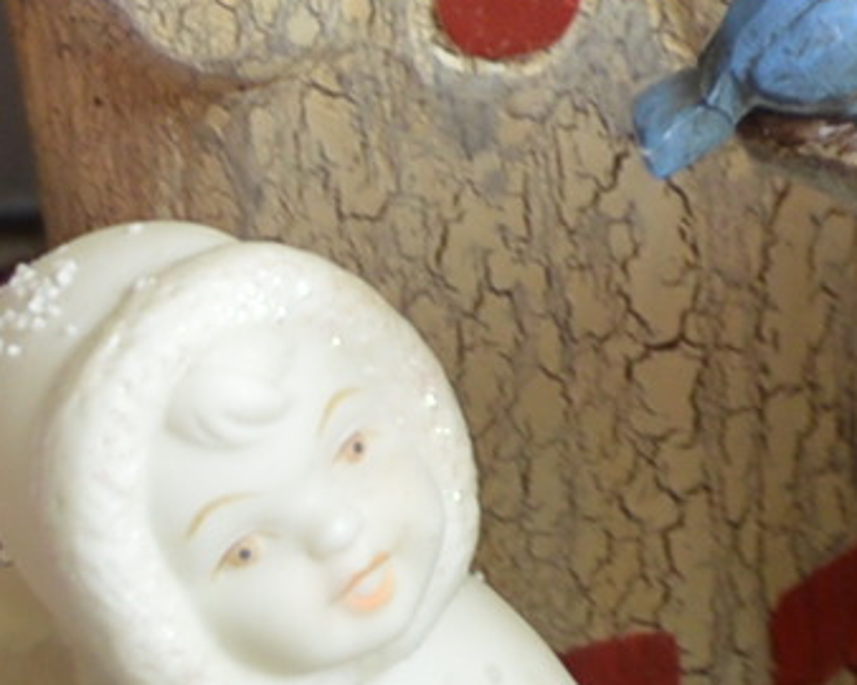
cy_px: -1743
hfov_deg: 4.8
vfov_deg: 3.8
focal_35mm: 388
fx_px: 9840
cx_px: 2097
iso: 200
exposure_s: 1/160
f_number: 4.2
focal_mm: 31
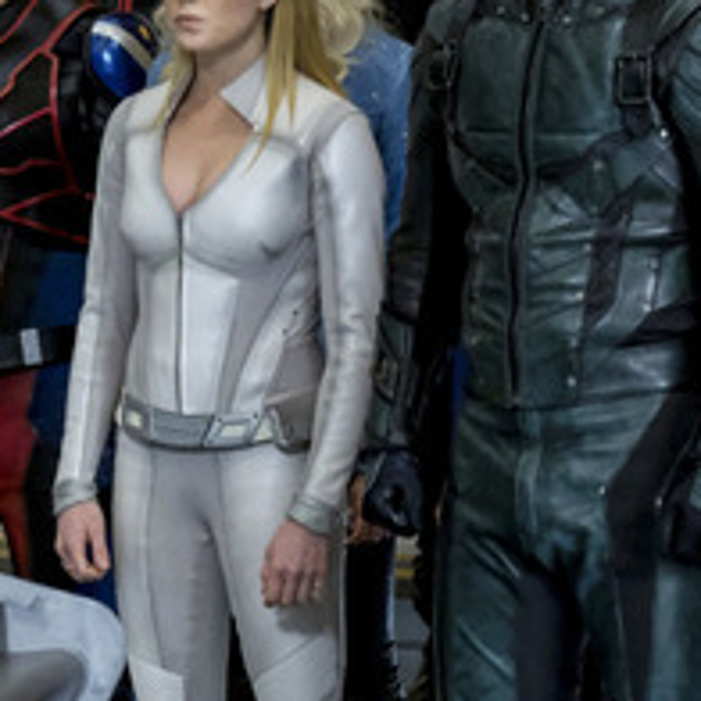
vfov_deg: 6.9
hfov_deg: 6.8
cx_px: 912
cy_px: 283
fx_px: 5819
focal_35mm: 254
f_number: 2.8
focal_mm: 50
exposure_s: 1/60
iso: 5000
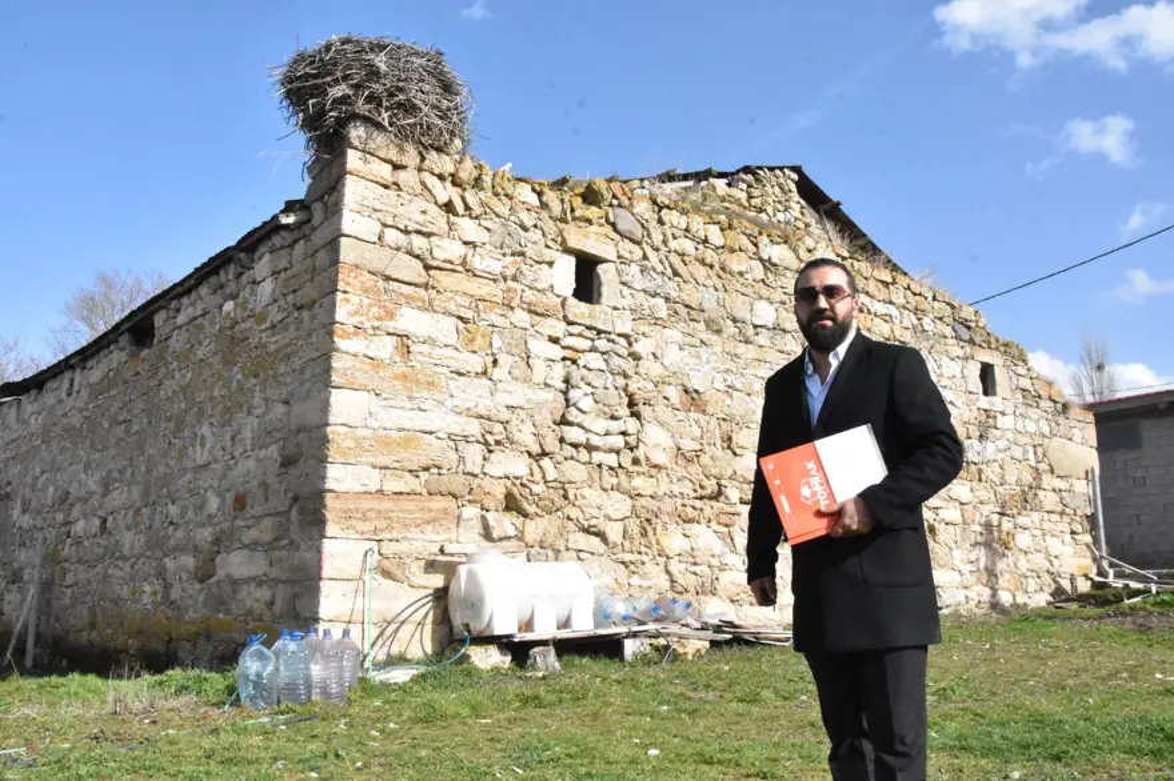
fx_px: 1076
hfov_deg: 57.2
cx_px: 587
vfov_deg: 39.9
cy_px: 390
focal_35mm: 33
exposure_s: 1/3200
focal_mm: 22
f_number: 25
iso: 10000
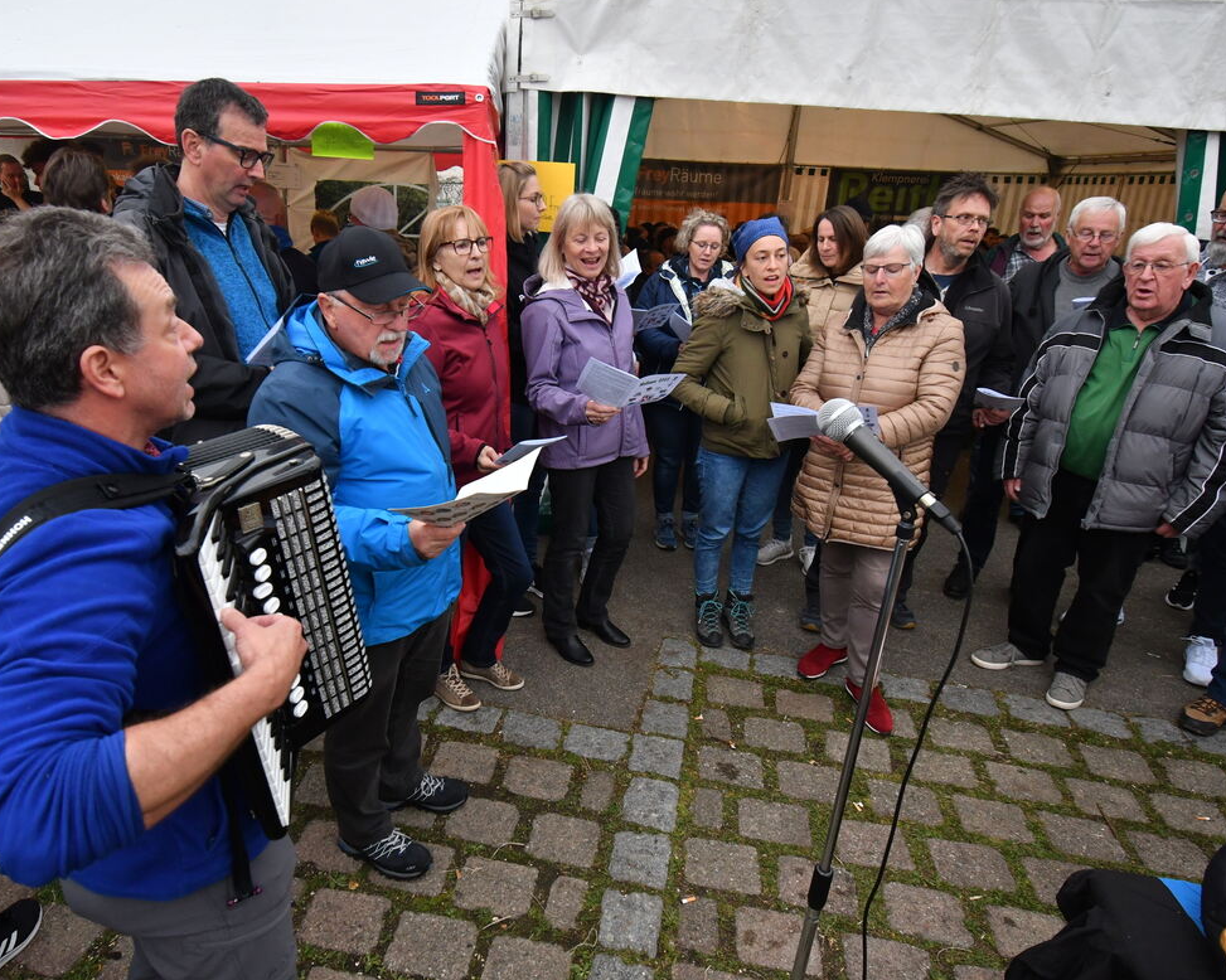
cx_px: 537
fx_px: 819
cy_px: 487
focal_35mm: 23
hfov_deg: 73.3
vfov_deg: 61.8
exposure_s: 1/125
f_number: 5.6
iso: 1250
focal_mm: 13
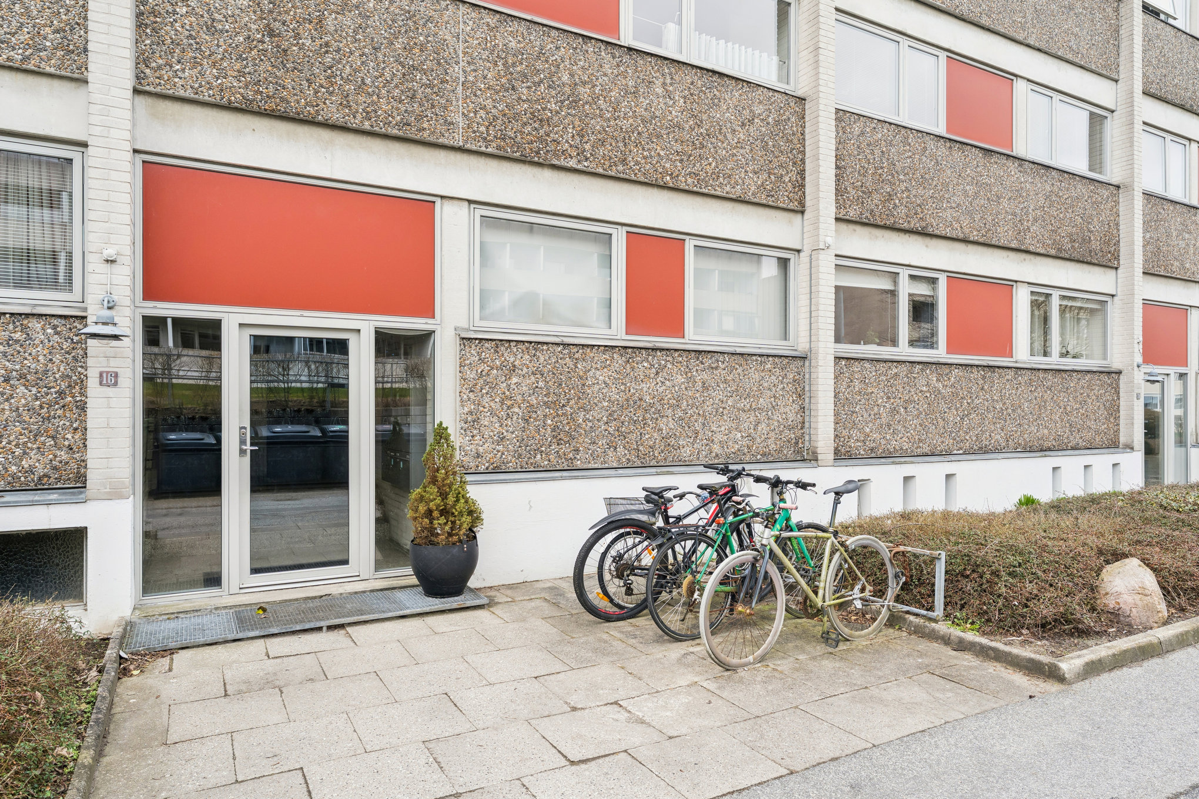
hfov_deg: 80.4
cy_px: 400
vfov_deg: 58.8
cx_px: 600
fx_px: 709
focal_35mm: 21
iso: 800
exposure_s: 1/320
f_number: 7.1
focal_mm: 21.3
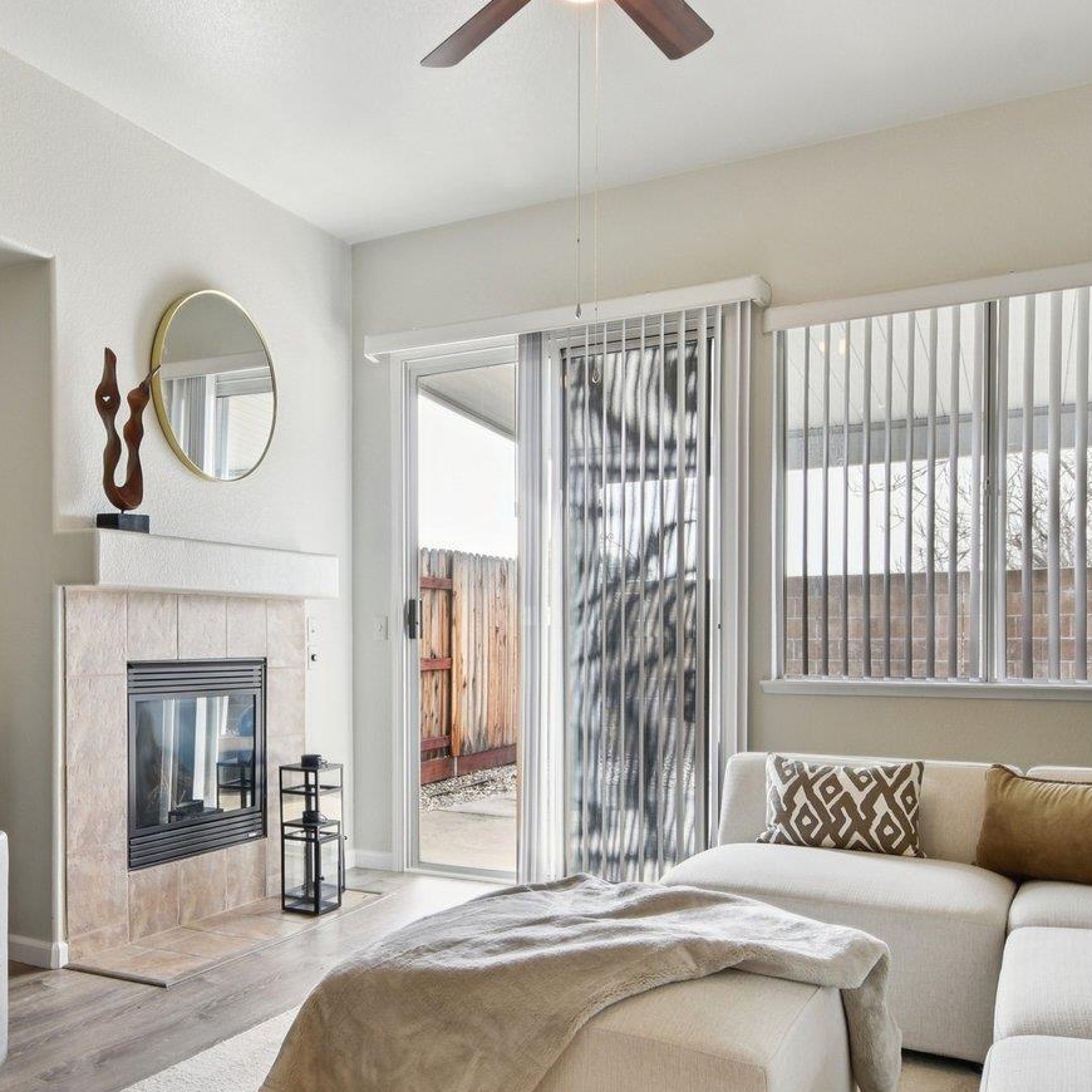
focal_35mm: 30
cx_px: 363
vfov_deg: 53.7
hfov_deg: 53.0
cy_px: 655
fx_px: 1071
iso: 100
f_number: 8
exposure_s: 1/8
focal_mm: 10
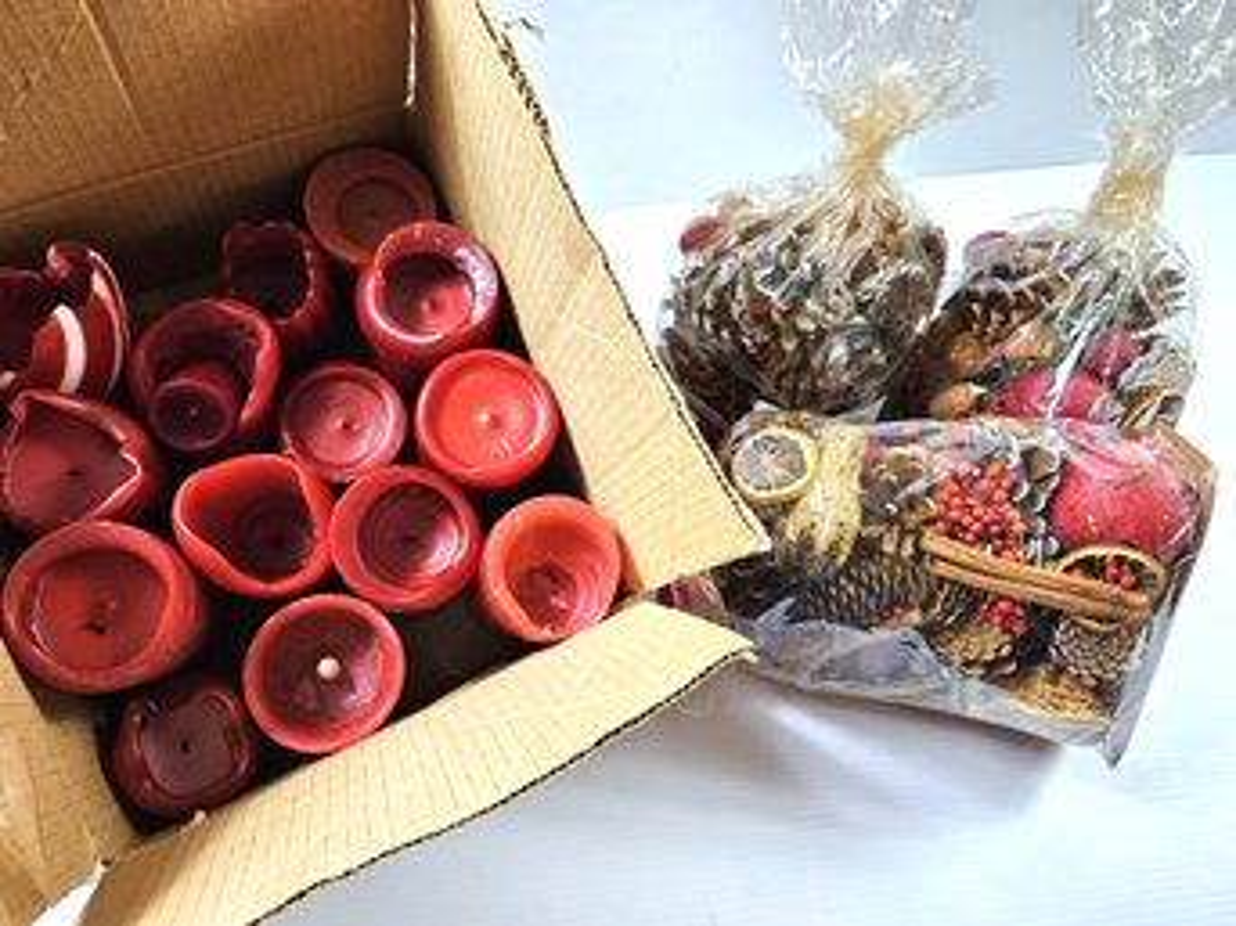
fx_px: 821
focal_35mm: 23
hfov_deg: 73.9
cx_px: 618
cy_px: 463
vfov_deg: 58.8
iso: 250
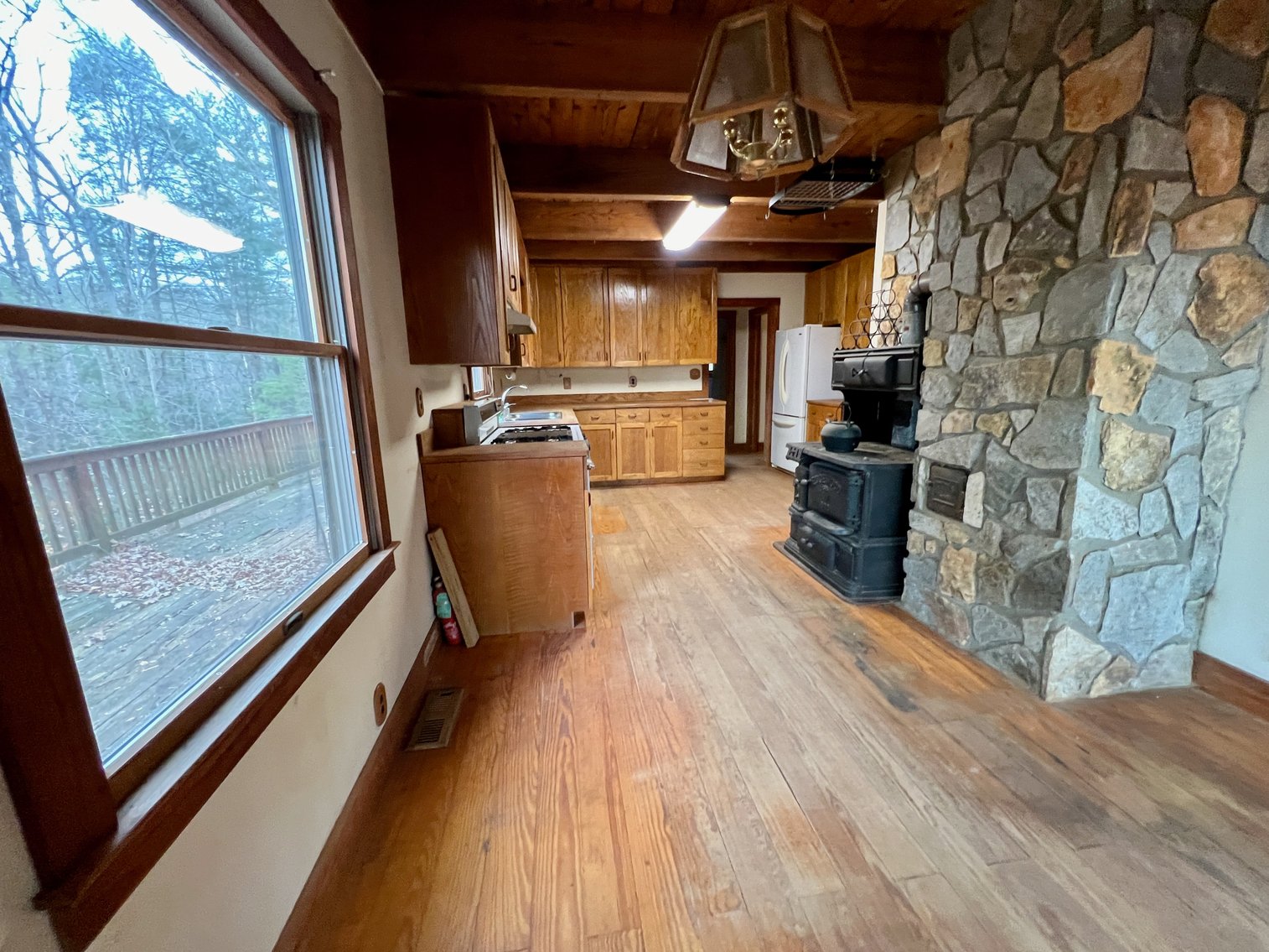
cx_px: 634
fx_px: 476
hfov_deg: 106.2
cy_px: 476
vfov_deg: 89.9
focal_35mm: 13
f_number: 1.8
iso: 320
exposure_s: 1/60
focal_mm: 1.57
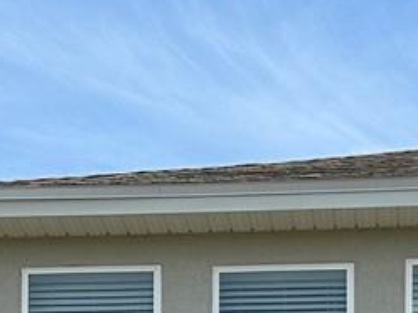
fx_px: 1872
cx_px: 287
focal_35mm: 155
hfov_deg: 12.7
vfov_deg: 8.5
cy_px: 811
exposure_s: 1/4545
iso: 80
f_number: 1.78
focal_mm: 6.86
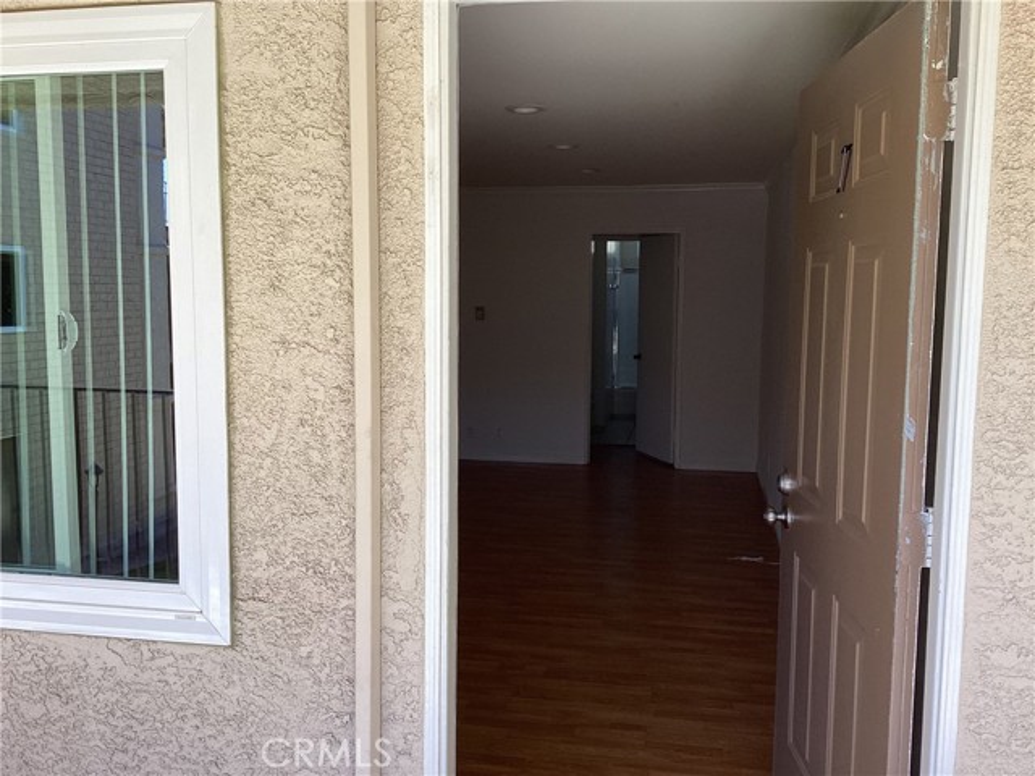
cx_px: 518
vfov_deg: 45.4
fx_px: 927
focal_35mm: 31
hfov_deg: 58.4
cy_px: 388
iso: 32
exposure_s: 1/120
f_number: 2.4
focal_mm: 3.3
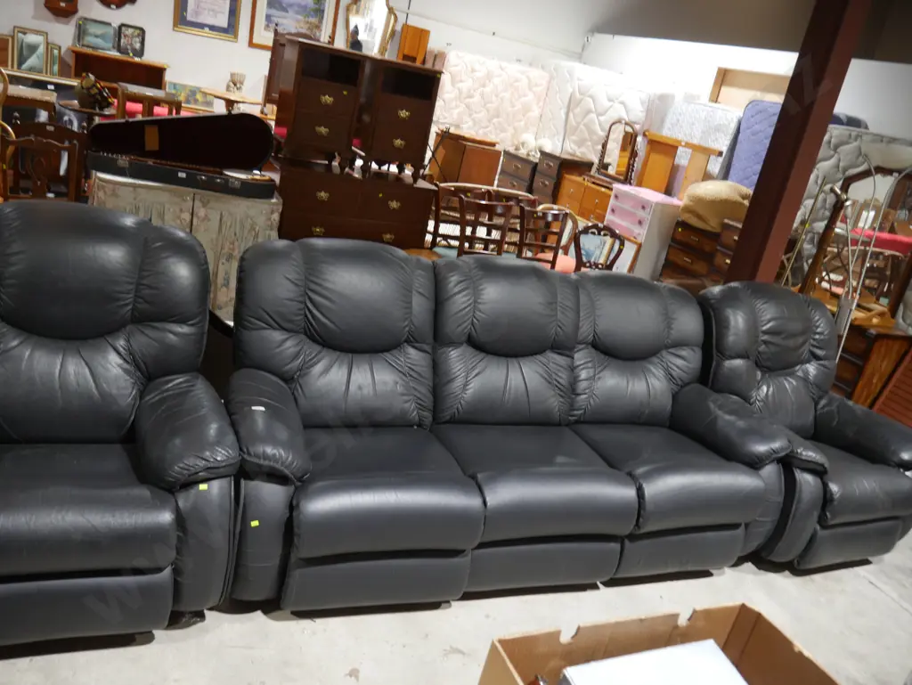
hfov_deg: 63.4
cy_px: 342
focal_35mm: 28
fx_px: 738
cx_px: 456
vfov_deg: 49.8
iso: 500
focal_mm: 14
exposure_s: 1/60
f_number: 3.5
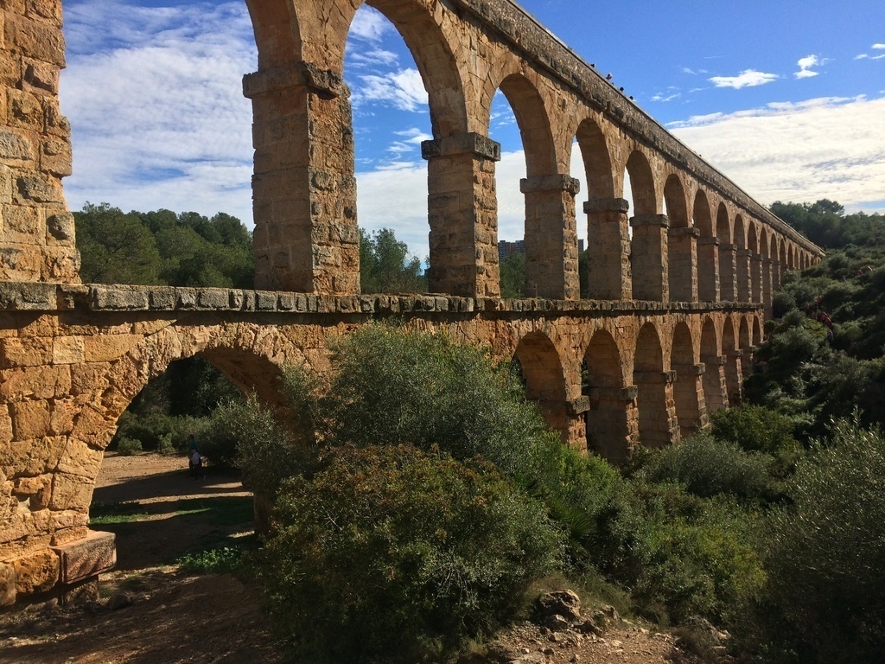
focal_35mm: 29
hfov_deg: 61.7
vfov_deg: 48.2
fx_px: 741
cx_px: 442
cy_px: 332
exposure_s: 1/2564
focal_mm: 4.15
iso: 32
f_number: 2.2
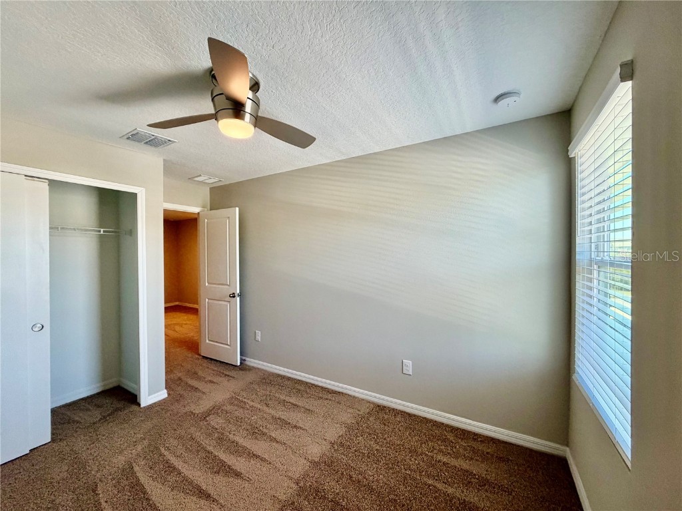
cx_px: 341
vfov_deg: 85.7
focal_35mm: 14
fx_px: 276
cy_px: 256
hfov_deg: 102.1
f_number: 2.2
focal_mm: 2.22
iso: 250
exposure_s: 1/120
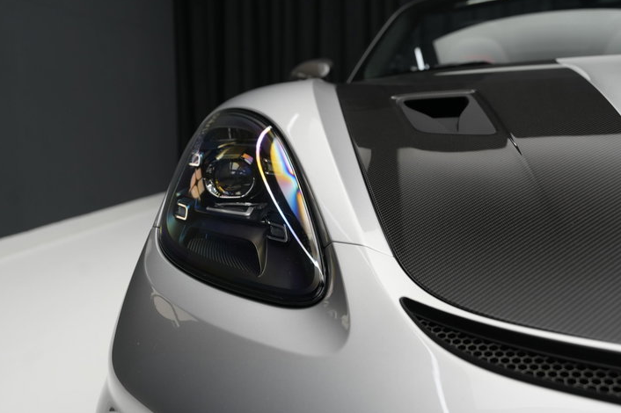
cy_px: 206
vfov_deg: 35.9
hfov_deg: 51.9
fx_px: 638
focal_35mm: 37
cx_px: 290
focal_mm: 34
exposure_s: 1/40
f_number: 4
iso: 640
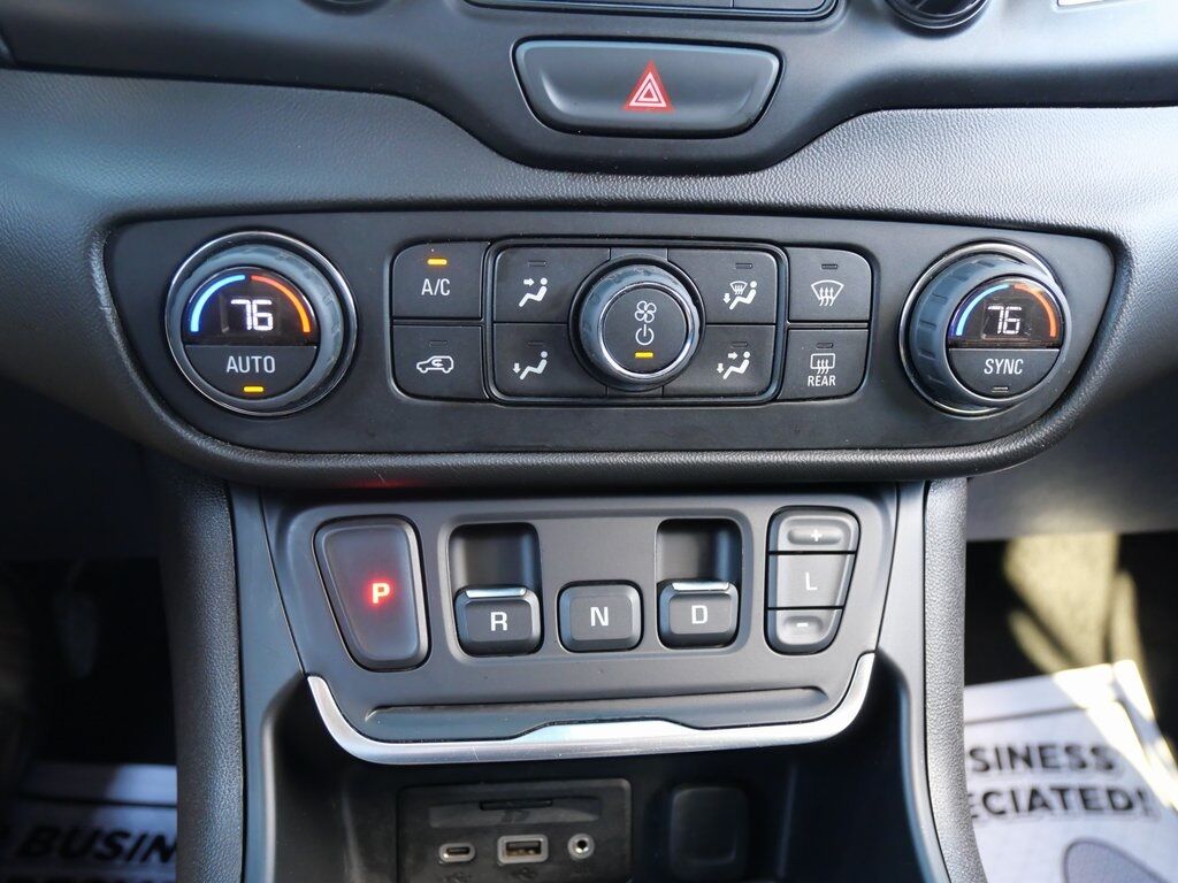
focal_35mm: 30
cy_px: 442
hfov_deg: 60.0
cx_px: 589
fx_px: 1021
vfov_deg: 46.8
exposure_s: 1/60
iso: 1250
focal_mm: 15
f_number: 3.7
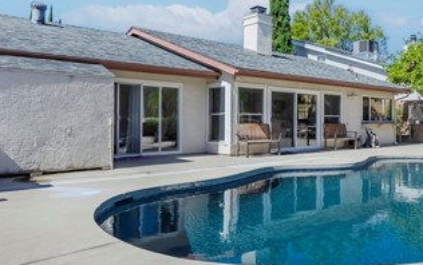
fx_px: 381
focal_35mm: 33
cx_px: 305
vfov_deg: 38.4
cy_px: 129
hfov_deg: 55.9
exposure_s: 1/800
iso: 100
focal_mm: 16
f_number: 9
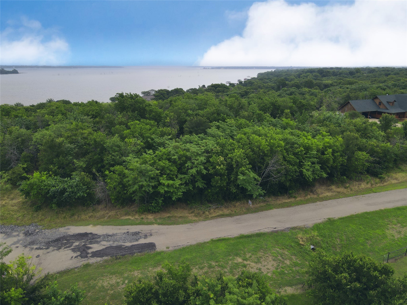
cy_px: 152
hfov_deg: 71.6
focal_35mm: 24
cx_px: 204
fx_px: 282
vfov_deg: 56.8
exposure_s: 1/640
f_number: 2.8
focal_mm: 4.5
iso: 100
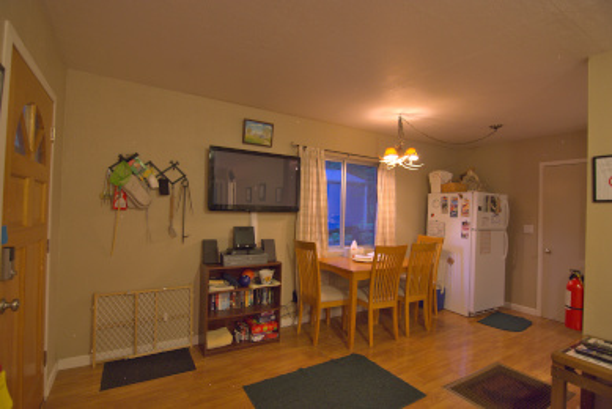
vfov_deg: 72.2
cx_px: 306
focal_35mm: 16
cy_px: 204
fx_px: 281
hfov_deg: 94.9
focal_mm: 11
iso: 1600
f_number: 4
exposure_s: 1/30
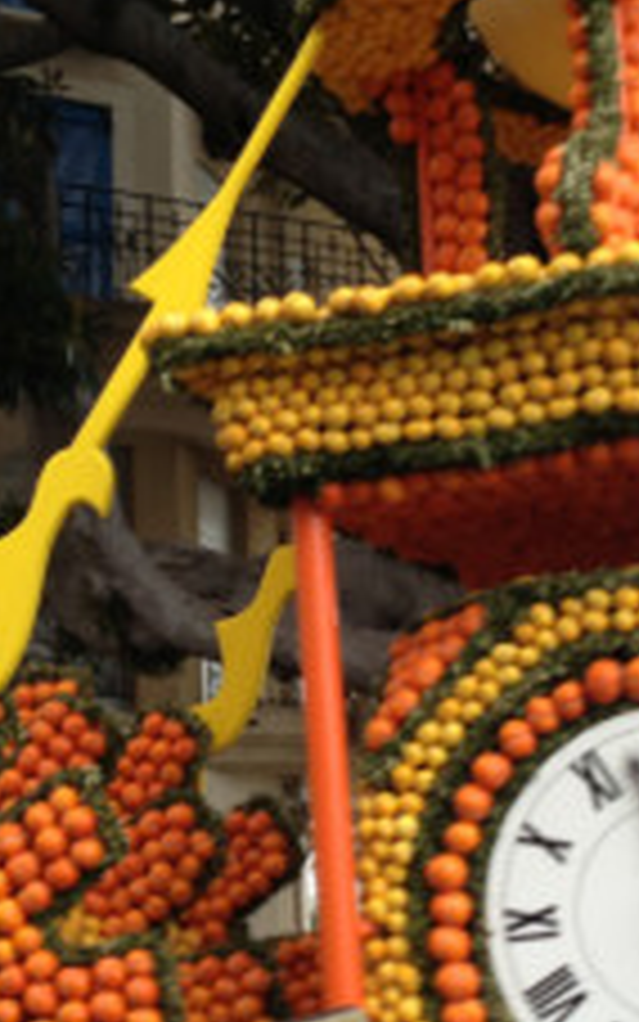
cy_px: 642
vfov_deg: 26.7
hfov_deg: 17.0
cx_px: 324
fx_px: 2144
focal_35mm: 77
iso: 50
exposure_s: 1/30
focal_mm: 4.13
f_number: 2.4
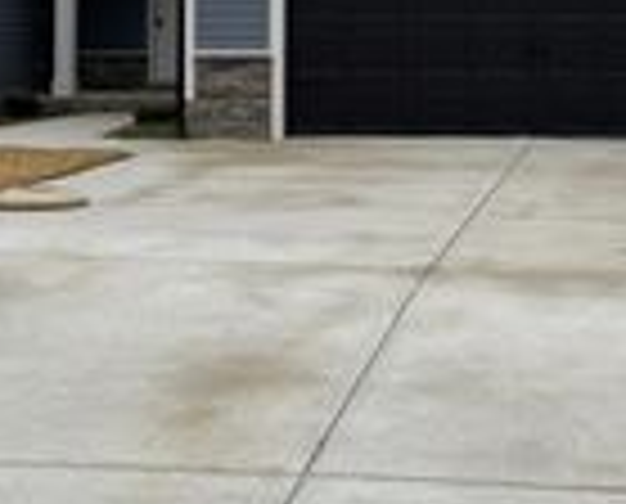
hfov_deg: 22.6
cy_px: -47
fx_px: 1561
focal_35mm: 84
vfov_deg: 17.7
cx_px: 401
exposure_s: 1/1230
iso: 80
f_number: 1.78
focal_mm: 6.76
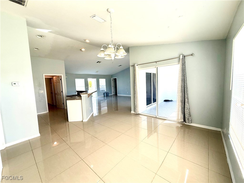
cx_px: 122
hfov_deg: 102.1
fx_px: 99
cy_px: 92
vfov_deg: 85.7
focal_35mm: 14
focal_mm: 2.22
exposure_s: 1/130
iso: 64
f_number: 2.2
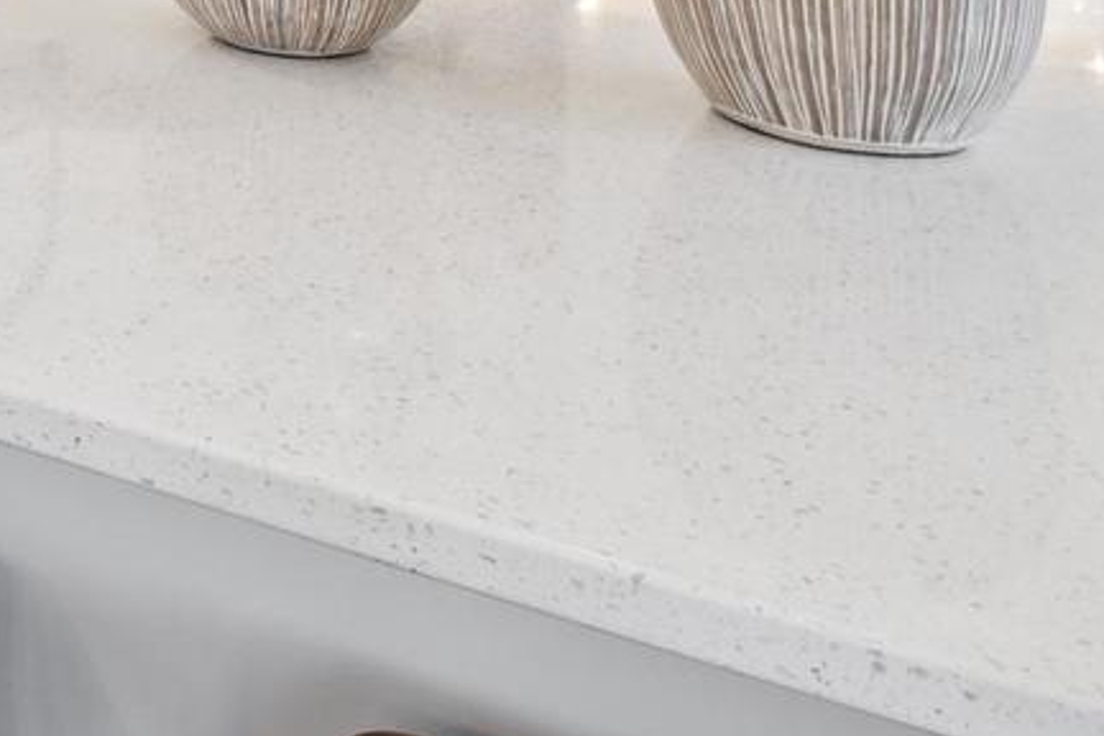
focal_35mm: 50
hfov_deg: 32.7
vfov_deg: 22.6
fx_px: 1533
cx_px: -217
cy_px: -340
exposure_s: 1/30
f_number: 8
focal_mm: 10
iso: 200
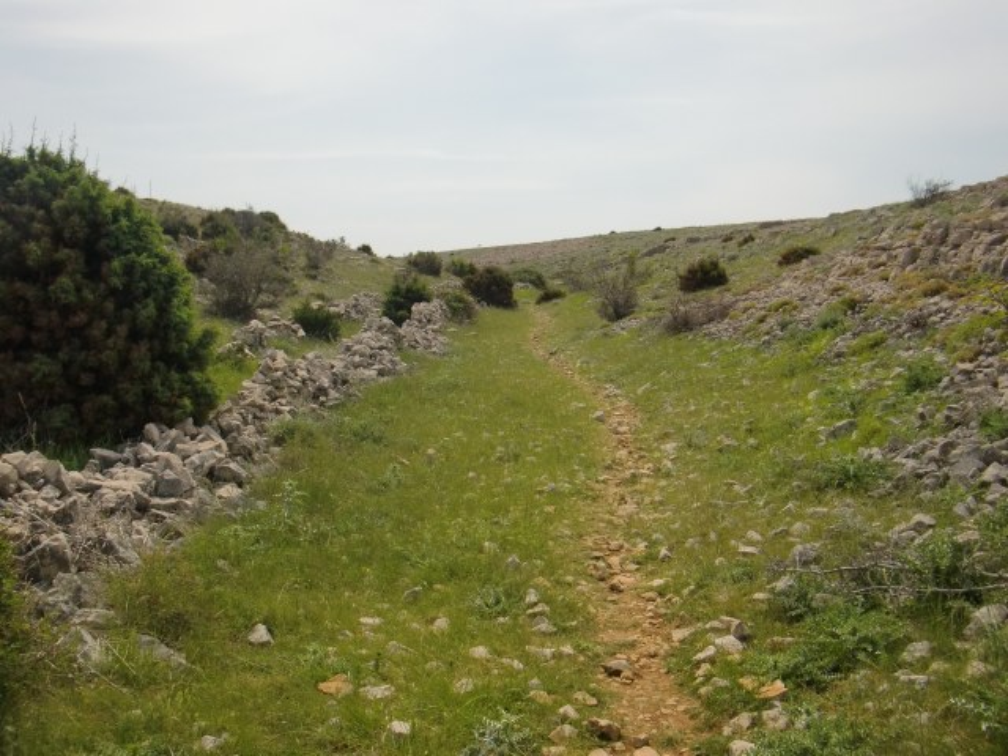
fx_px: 1107
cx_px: 504
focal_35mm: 38
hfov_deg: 49.0
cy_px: 378
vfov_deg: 37.7
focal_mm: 6.66
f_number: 8.9
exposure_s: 1/320
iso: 100
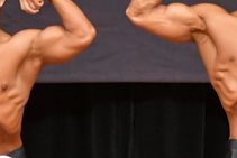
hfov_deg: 2.1
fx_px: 6522
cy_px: 190
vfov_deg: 1.4
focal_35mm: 990
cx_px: 211
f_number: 5.6
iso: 6400
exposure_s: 1/400
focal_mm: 180
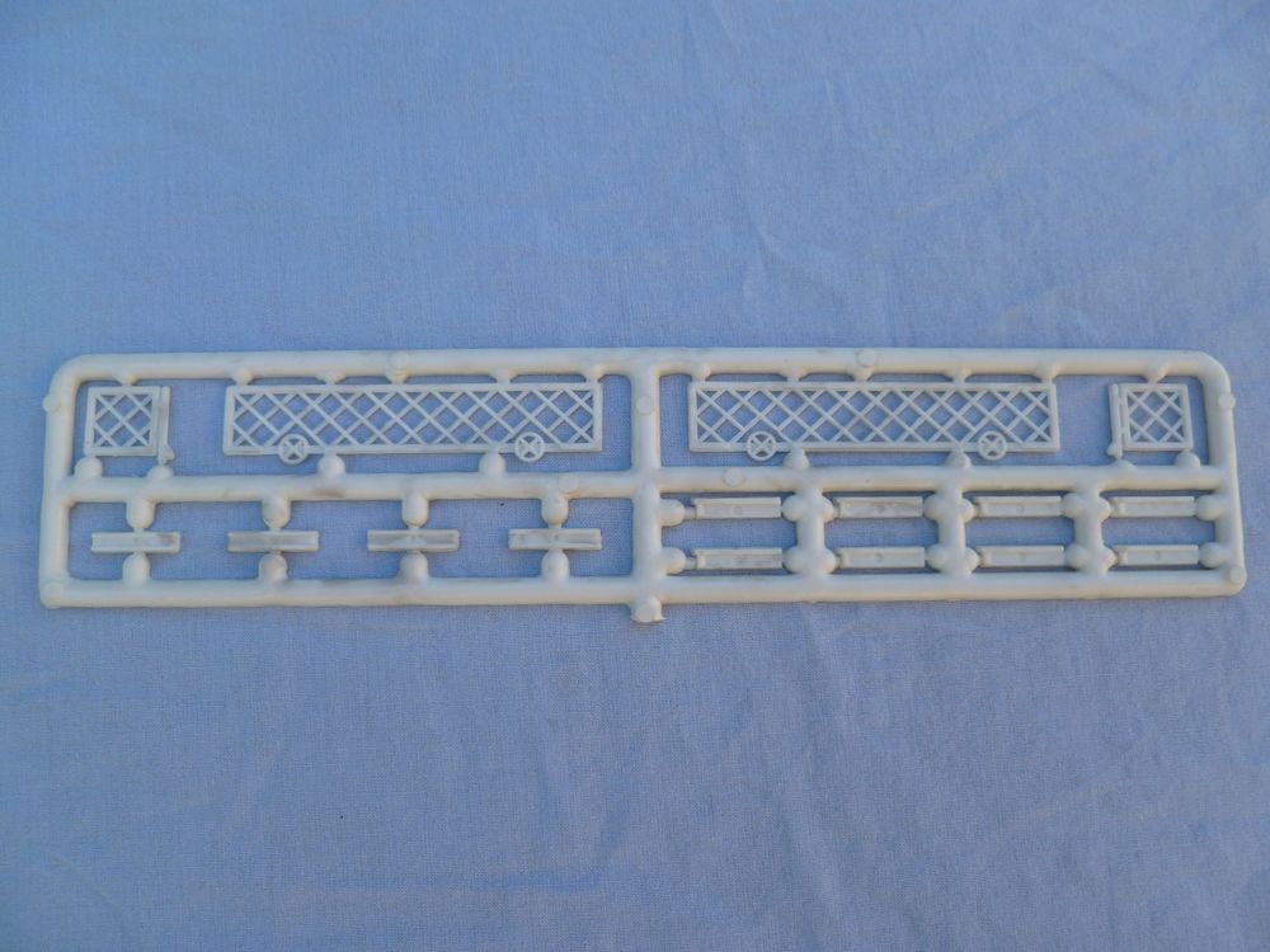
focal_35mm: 28
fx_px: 1027
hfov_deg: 63.4
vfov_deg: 49.7
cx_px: 635
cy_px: 476
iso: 80
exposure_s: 1/125
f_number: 3.3
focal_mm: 5
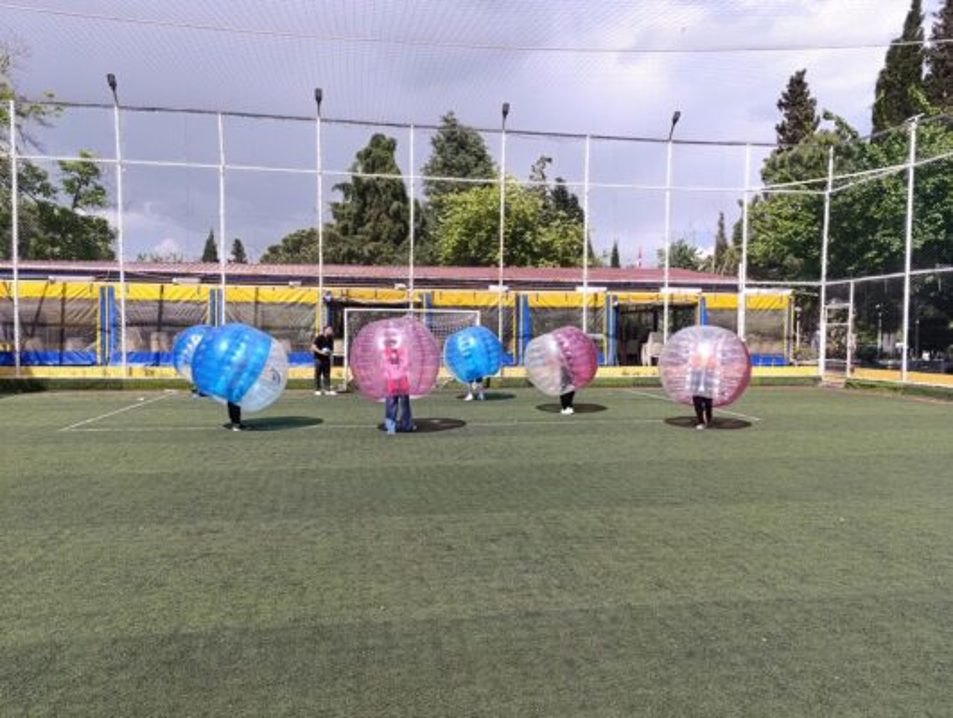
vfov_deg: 59.0
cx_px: 476
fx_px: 634
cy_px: 359
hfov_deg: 73.8
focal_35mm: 23
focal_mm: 6.14
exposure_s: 1/526
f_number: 1.6
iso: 50
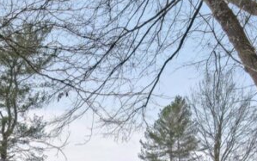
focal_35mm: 90
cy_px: 229
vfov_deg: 13.8
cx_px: 98
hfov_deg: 23.0
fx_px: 630
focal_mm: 8.4
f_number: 2.8
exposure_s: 1/125
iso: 100
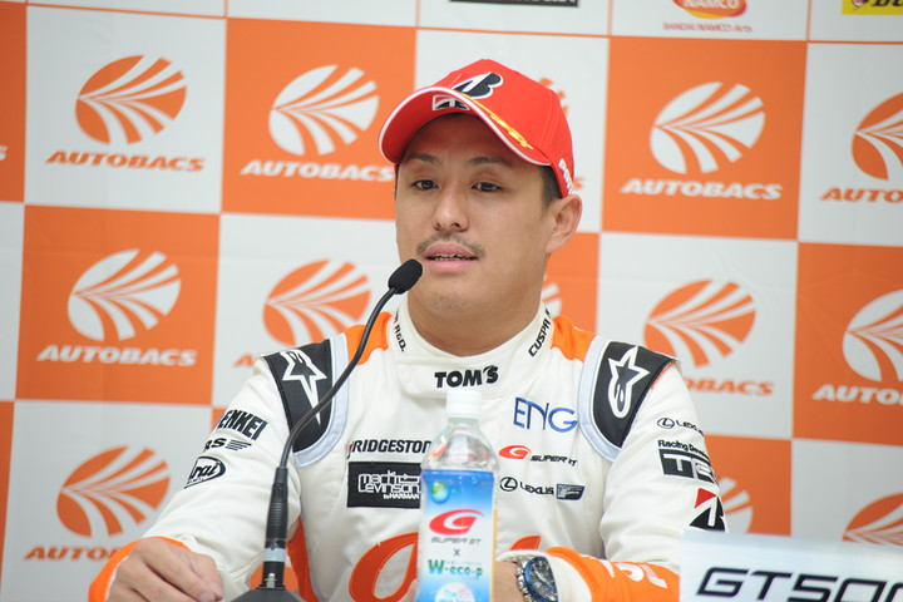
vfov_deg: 6.9
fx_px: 5016
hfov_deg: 10.3
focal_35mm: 200
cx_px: 452
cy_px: 301
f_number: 5.6
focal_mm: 200
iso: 800
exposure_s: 1/125
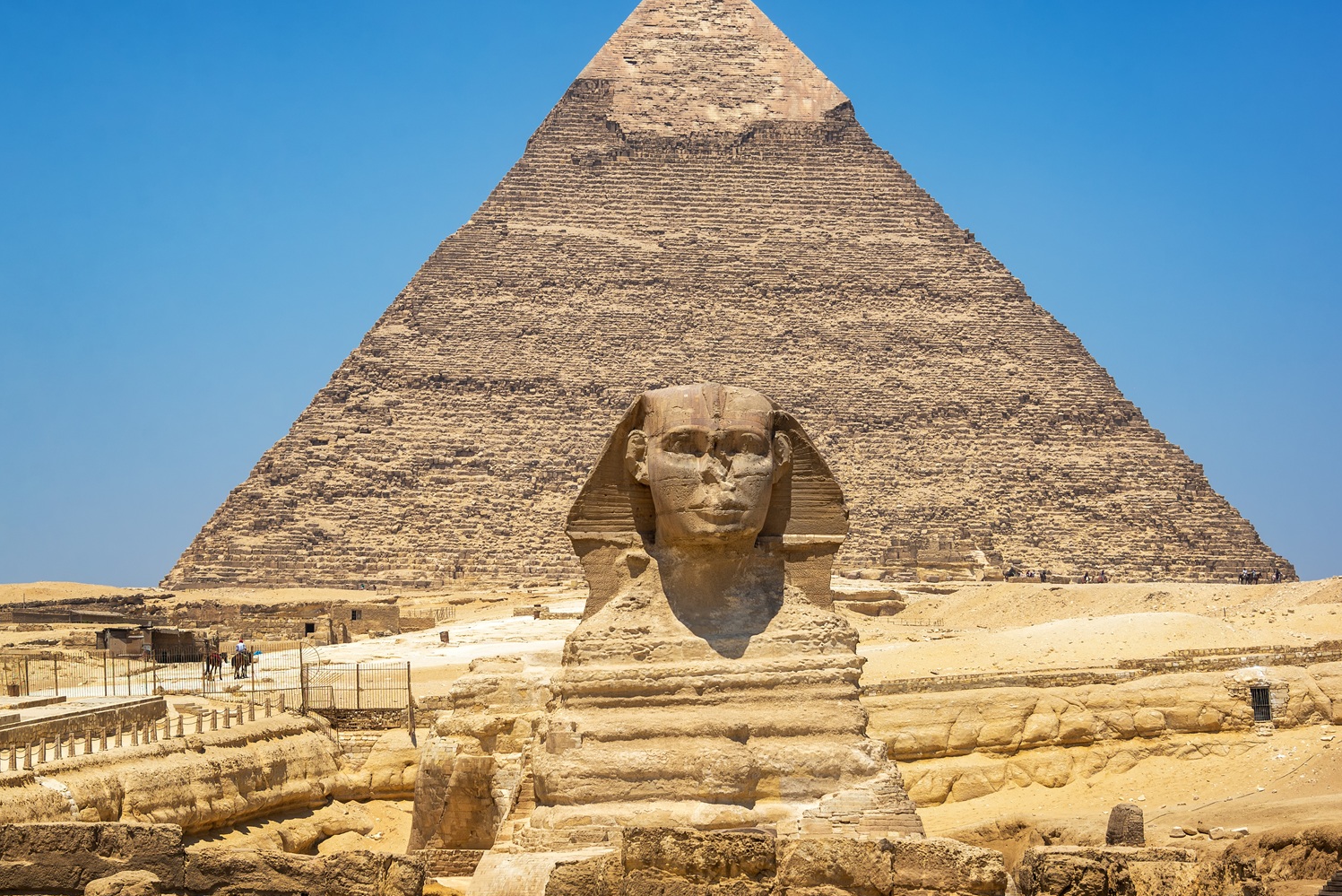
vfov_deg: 12.6
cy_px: 402
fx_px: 4064
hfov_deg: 18.7
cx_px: 688
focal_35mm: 109
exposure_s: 1/640
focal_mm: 85
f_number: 8
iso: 200
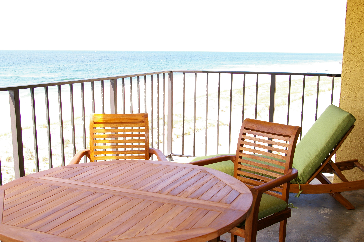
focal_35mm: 42
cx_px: 182
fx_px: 424
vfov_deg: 31.8
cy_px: 121
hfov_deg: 46.4
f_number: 8
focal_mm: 28
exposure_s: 1/125
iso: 200
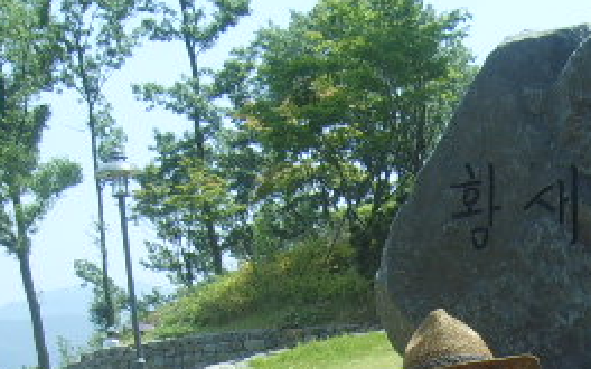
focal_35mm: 90
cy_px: 526
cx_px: 513
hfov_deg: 22.6
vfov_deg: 13.8
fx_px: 1450
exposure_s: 1/180
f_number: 5.8
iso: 50
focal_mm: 5.8
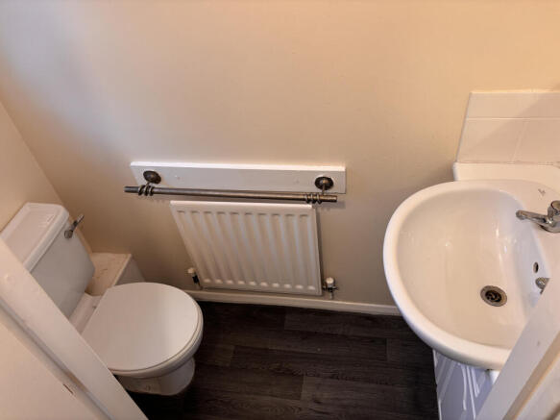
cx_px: 280
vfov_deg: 53.0
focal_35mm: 26
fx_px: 421
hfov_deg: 67.3
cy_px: 210
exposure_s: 1/100
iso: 100
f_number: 1.6
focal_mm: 5.96
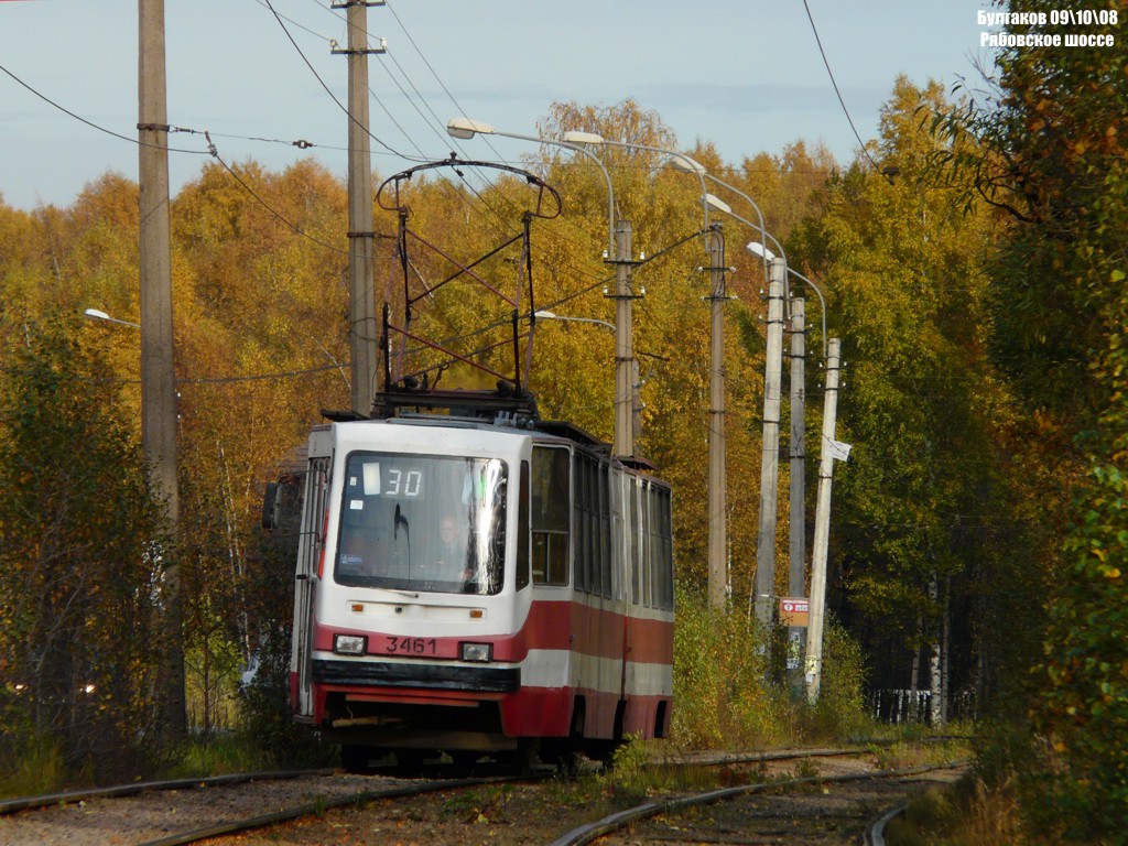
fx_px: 11405
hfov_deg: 5.7
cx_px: 564
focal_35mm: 350
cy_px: 423
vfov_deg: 4.2
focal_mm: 57.4
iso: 100
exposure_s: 1/160
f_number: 8
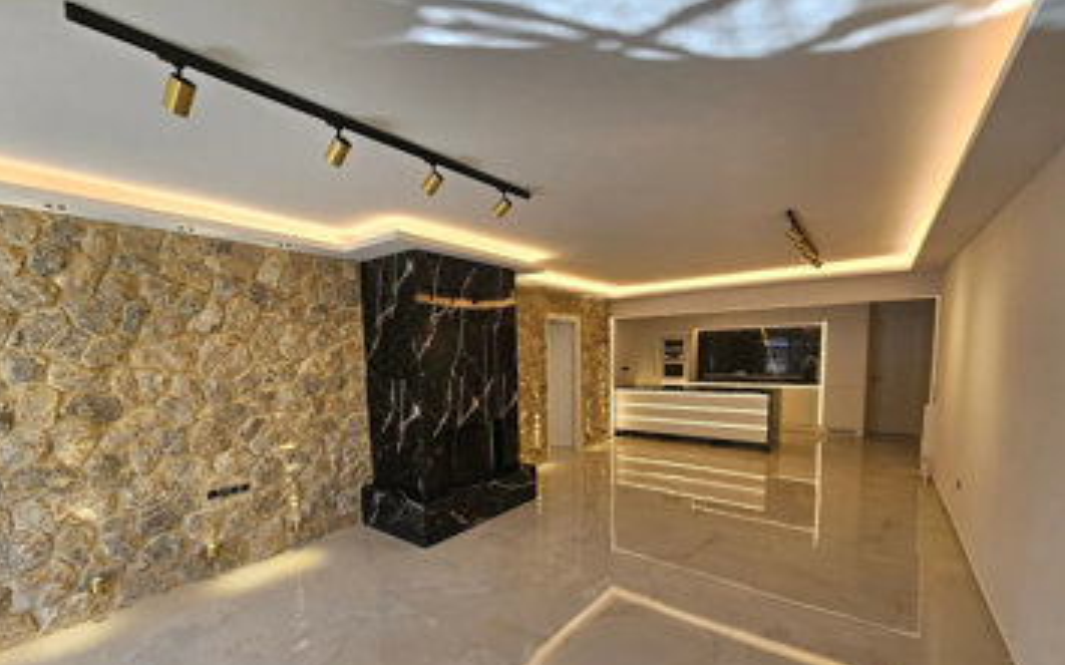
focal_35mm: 14
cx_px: 532
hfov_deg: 105.3
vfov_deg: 77.8
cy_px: 394
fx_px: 406
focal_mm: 2.2
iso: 100
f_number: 2.2
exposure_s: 1/190
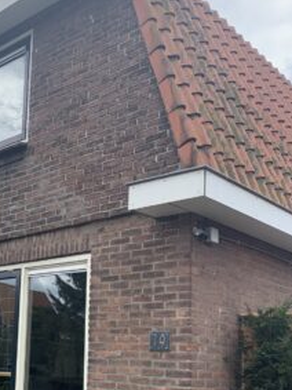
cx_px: 48
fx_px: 552
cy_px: 276
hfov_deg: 28.8
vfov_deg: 38.2
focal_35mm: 49
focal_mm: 4.25
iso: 25
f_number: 1.8
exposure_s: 1/835
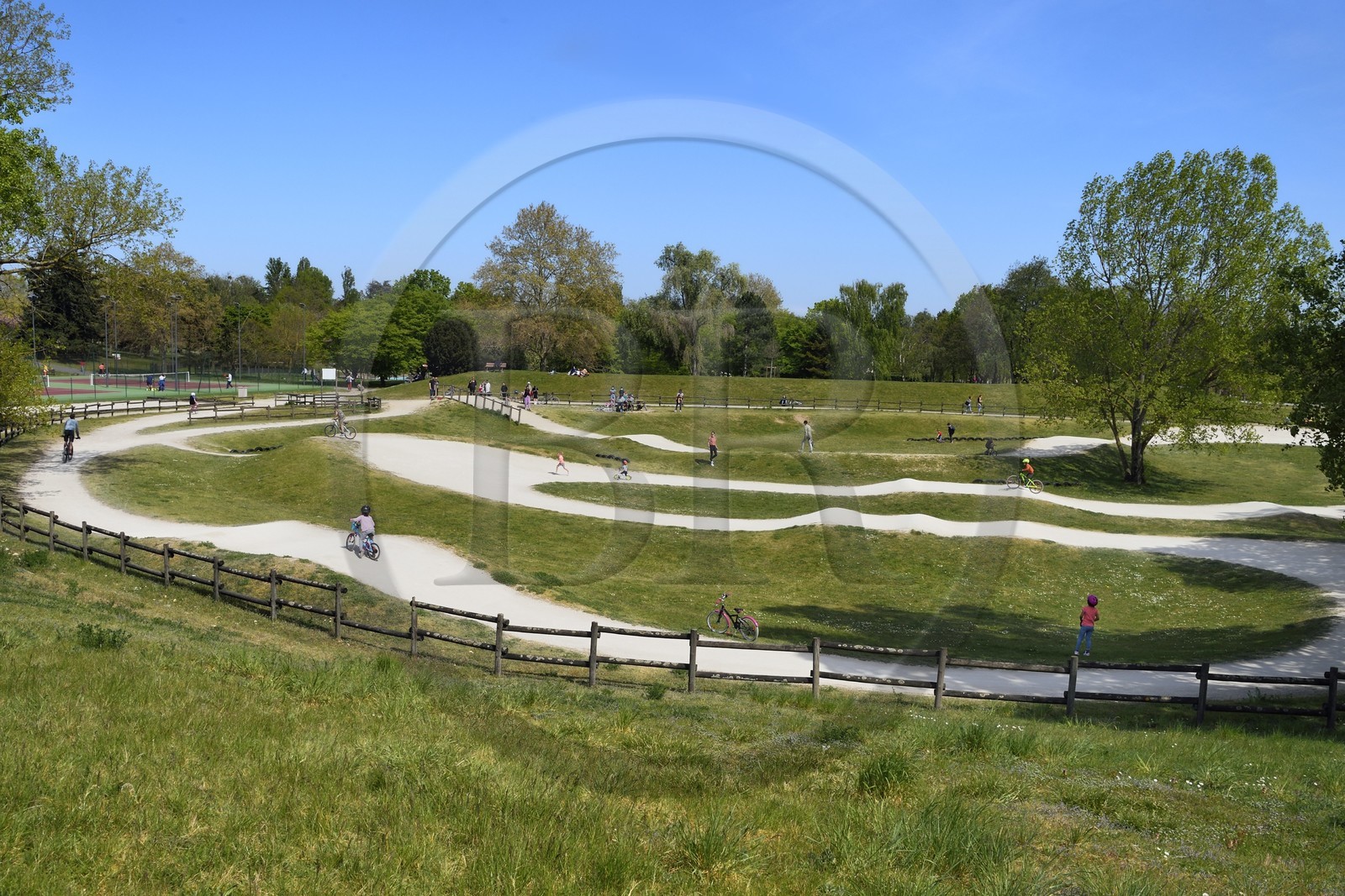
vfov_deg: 46.4
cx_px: 672
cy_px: 448
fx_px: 1046
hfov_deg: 65.5
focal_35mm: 28
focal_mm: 28
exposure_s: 1/320
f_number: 13
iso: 200
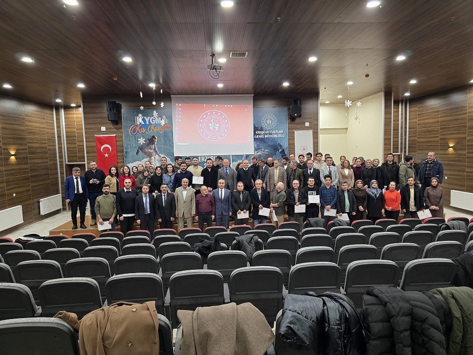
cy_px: 178
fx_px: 314
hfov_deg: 73.9
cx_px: 236
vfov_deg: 58.9
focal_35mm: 23
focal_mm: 6.3
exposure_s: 1/100
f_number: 1.7
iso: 640
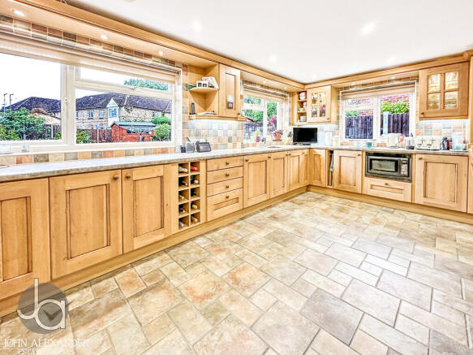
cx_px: 236
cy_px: 178
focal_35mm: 14
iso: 250
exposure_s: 1/50
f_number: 2.2
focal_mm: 2.22
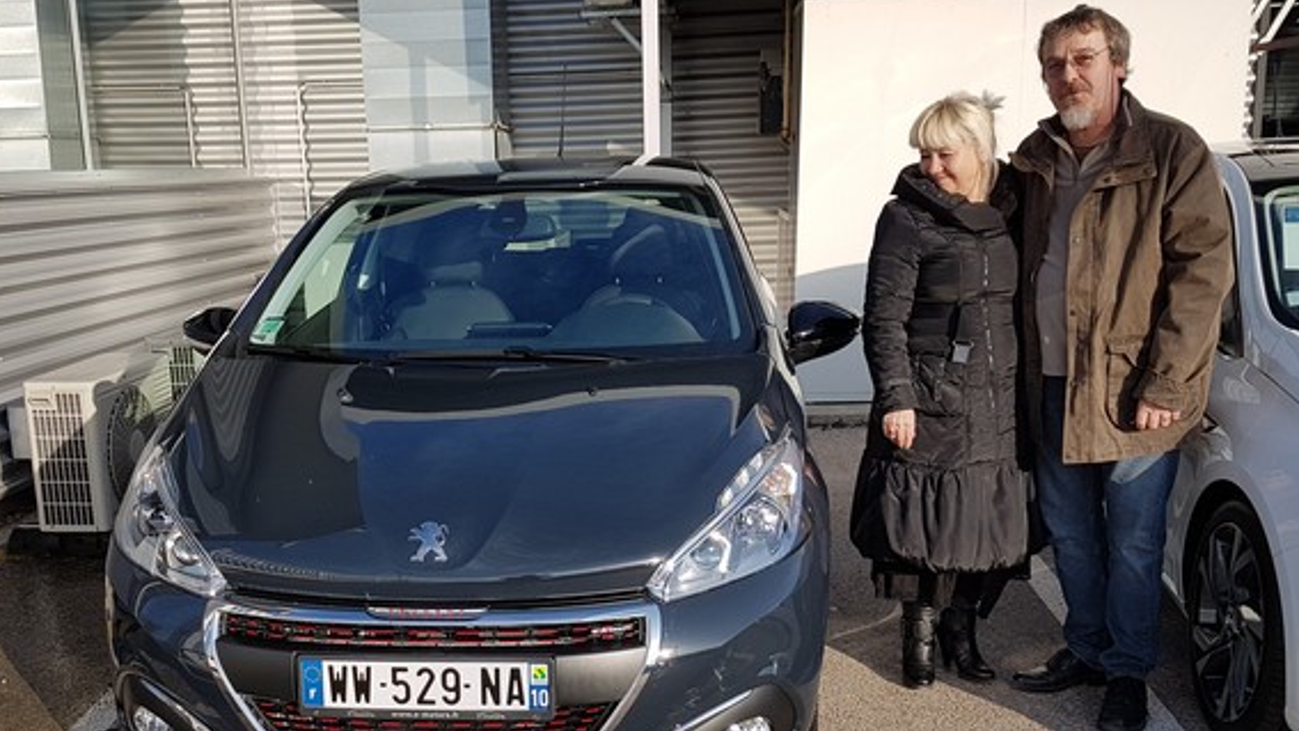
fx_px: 1378
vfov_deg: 29.4
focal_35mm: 40
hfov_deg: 50.1
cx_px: 518
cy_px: 511
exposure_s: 1/2104
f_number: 1.7
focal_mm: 4.2
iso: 40
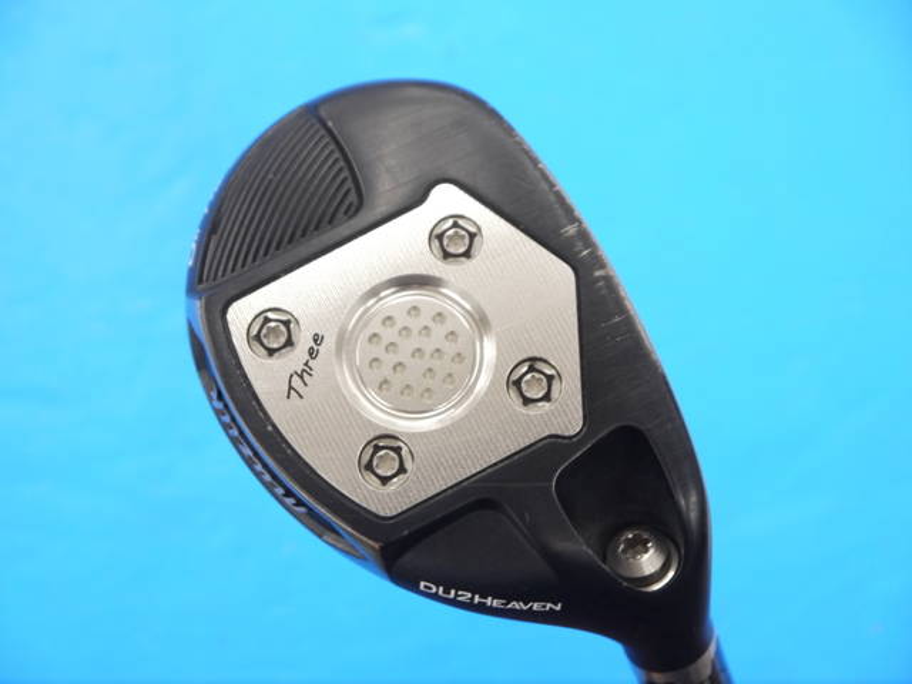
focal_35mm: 84
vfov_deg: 17.6
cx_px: 456
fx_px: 2213
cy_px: 342
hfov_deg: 23.3
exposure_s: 1/80
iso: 800
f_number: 5.6
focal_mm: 42
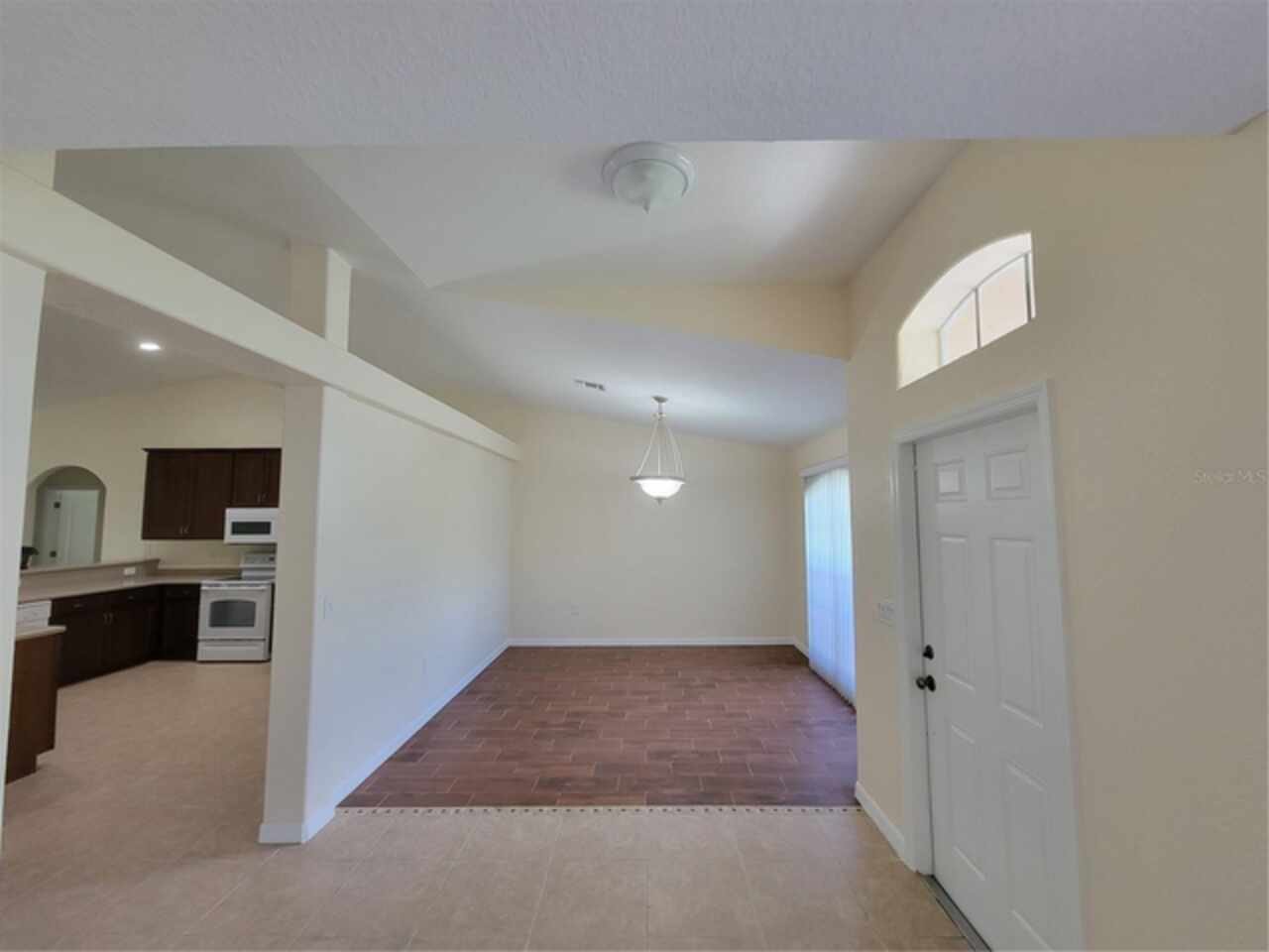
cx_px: 634
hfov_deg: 106.2
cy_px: 476
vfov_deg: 89.9
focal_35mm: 13
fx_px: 477
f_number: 2.2
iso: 200
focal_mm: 2.2
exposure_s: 1/60
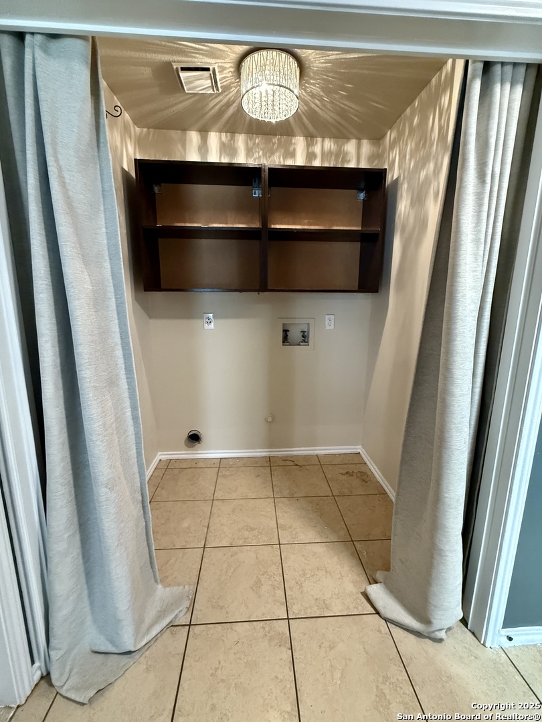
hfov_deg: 85.7
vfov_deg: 102.1
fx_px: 292
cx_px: 271
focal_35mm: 14
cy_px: 361
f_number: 2.2
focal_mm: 2.22
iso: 1000
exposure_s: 1/60
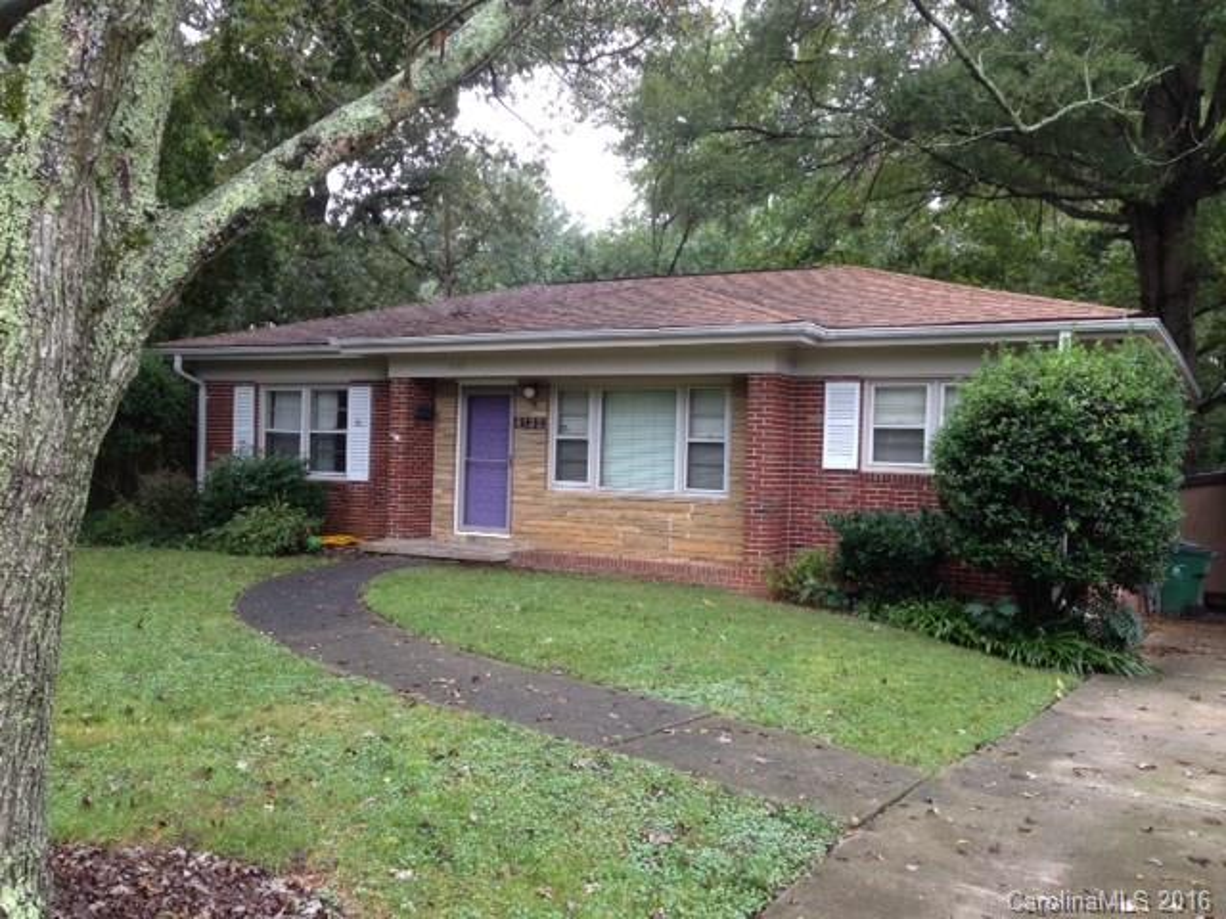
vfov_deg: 42.9
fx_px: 1169
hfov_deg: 55.4
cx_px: 613
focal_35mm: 33
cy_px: 460
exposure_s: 1/120
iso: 80
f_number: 2.4
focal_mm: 4.12
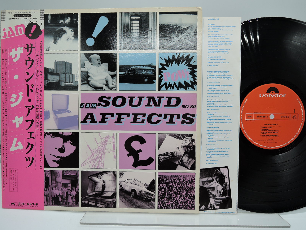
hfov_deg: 71.6
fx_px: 212
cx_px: 153
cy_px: 115
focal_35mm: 24
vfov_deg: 56.8
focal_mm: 5.1
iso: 80
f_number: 2.8
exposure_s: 1/60
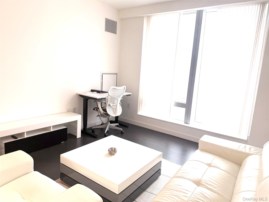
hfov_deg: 71.6
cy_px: 101
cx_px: 134
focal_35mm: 24
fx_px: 187
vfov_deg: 56.8
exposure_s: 1/120
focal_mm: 6.76
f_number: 1.78
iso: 125
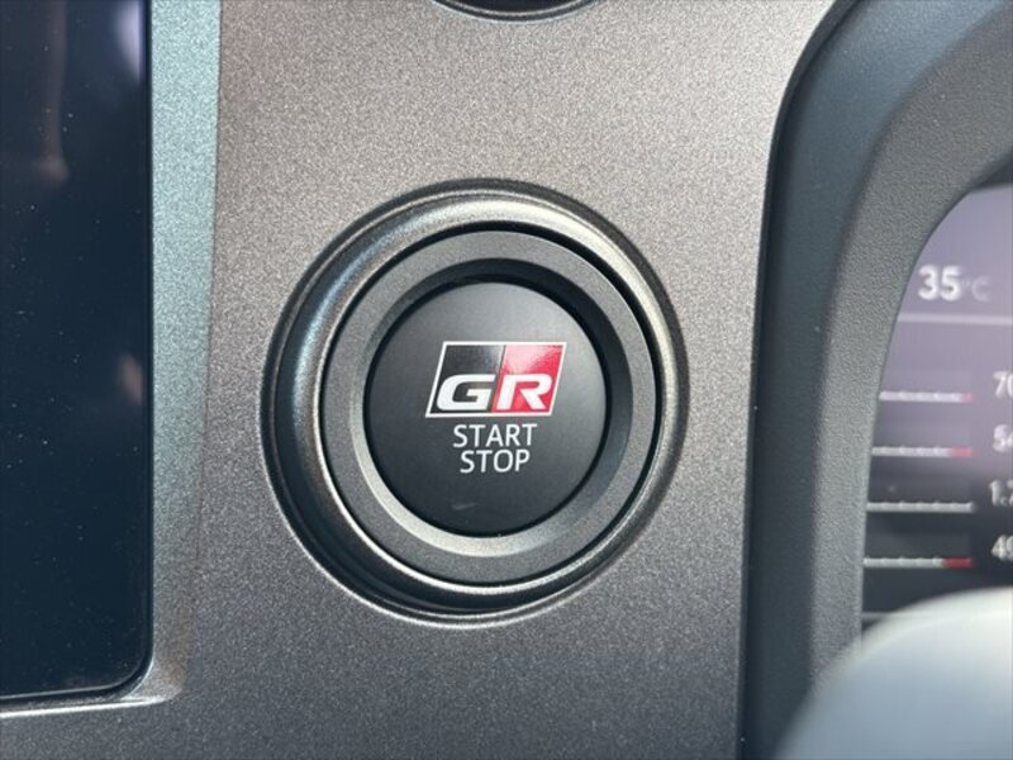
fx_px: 1522
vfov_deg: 28.0
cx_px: 506
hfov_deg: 36.8
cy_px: 380
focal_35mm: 52
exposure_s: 1/68
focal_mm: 5.96
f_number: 1.6
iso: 50
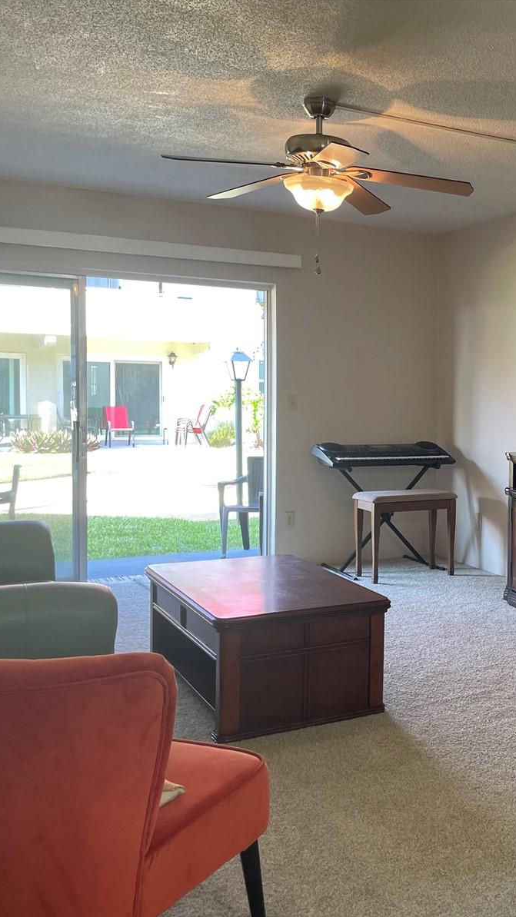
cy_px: 457
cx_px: 501
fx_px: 924
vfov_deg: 52.8
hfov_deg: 29.4
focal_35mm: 38
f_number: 1.6
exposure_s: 1/60
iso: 64
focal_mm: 4.2
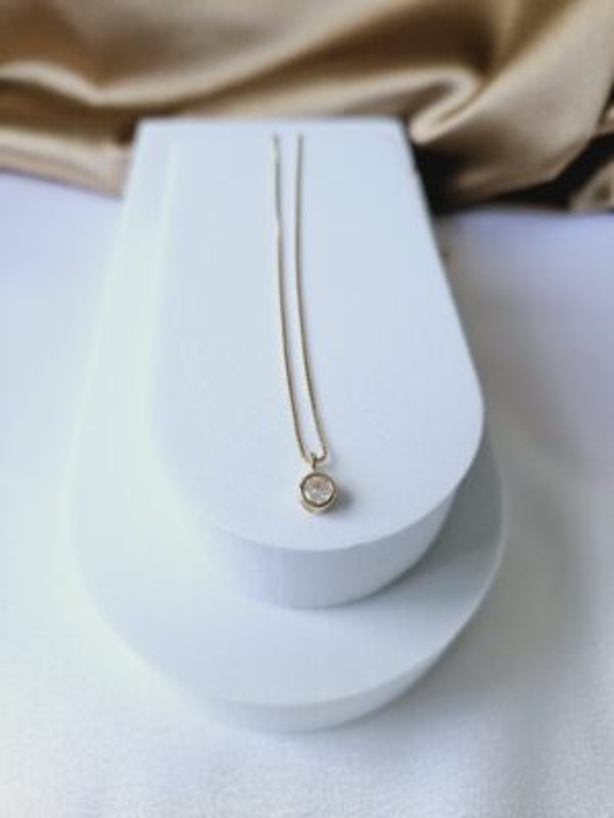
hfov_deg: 58.9
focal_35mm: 23
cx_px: 307
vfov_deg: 73.9
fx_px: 544
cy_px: 409
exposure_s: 1/207
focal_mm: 5.4
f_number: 1.8
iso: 100
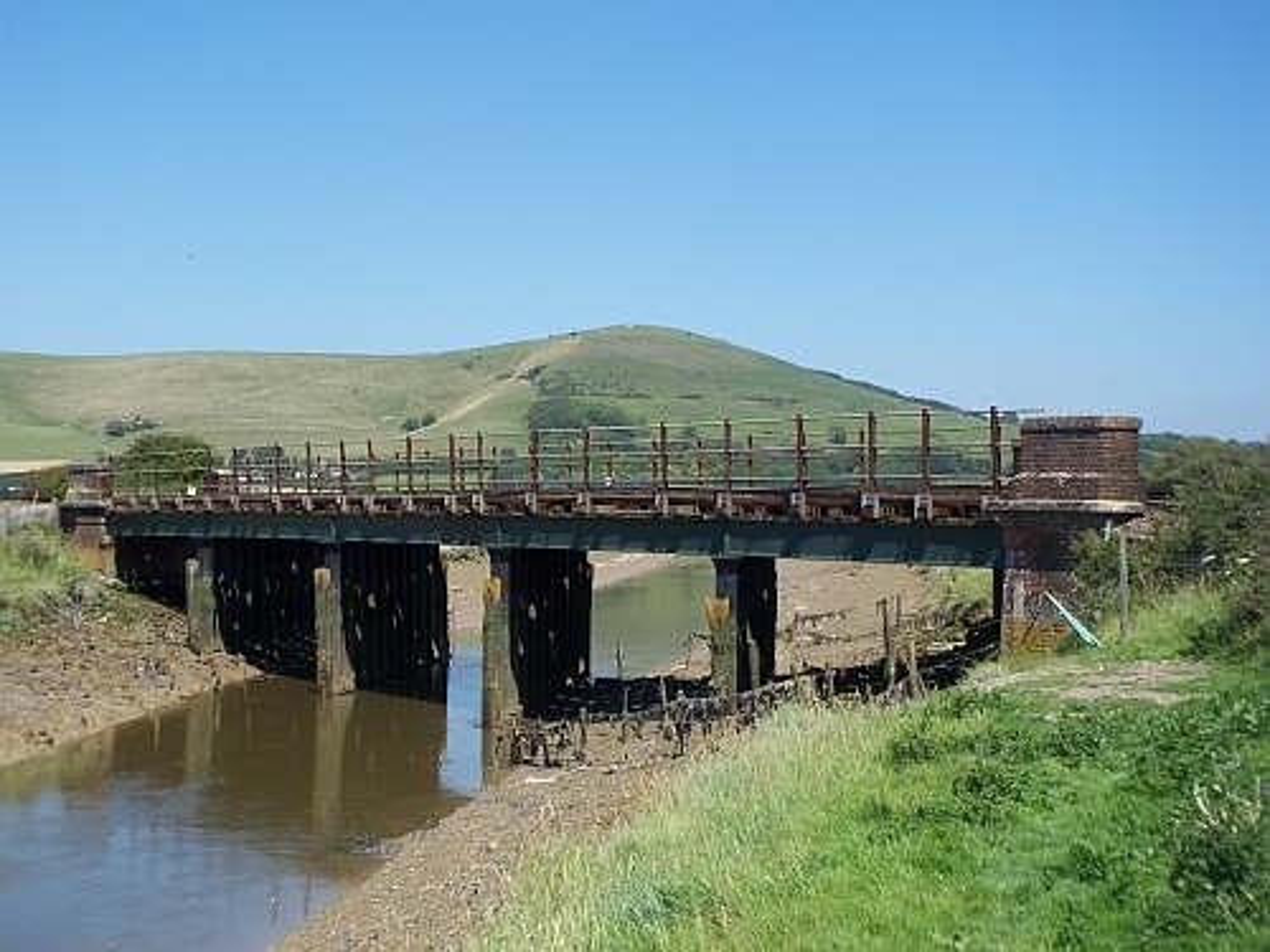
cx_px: 635
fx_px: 2238
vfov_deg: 24.0
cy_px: 476
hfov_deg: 31.7
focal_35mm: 61
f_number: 4.1
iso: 64
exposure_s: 1/500
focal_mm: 9.9
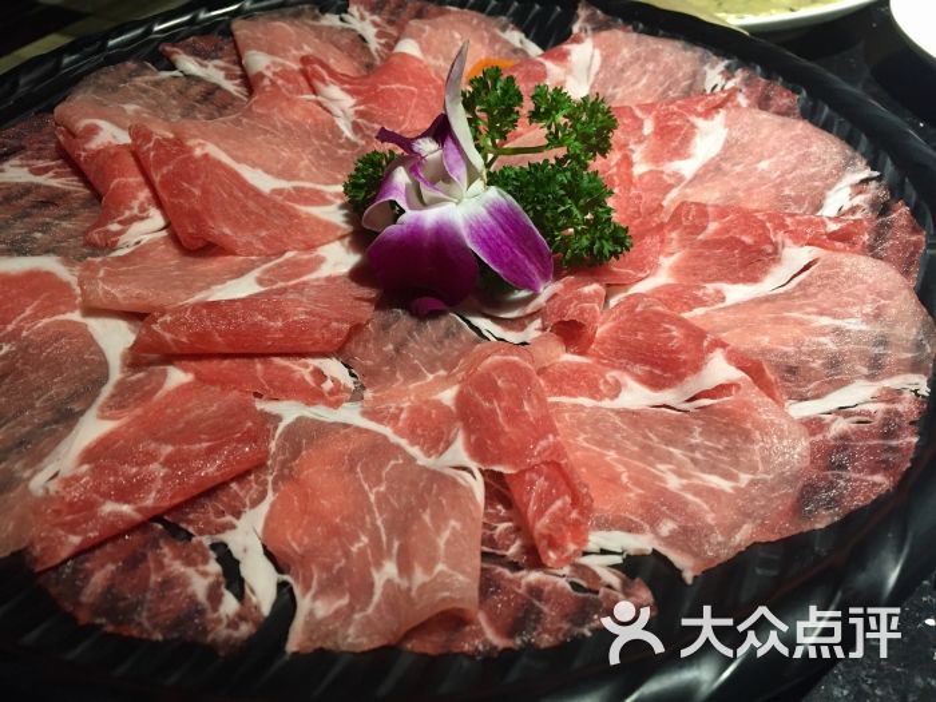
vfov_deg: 48.2
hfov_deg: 61.7
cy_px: 351
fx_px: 784
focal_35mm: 29
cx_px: 468
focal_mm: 4.15
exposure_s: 1/33
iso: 200
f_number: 2.2
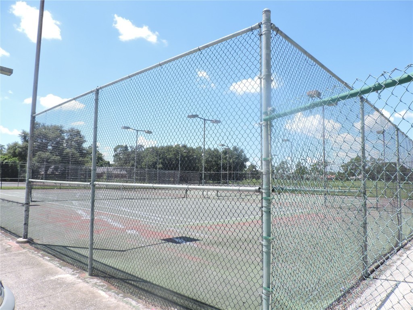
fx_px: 286
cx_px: 206
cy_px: 155
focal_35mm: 24
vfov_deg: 56.8
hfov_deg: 71.6
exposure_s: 1/800
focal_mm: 4.3
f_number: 3
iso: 100
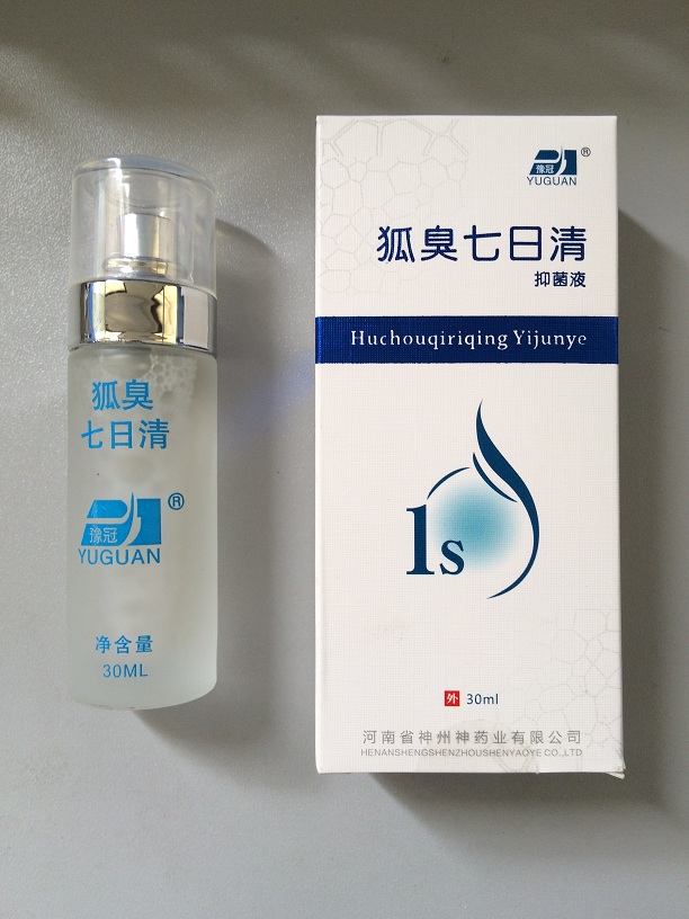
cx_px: 344
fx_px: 770
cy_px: 460
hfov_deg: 48.2
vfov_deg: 61.7
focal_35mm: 29
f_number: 2.2
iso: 40
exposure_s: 1/60
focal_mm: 4.15
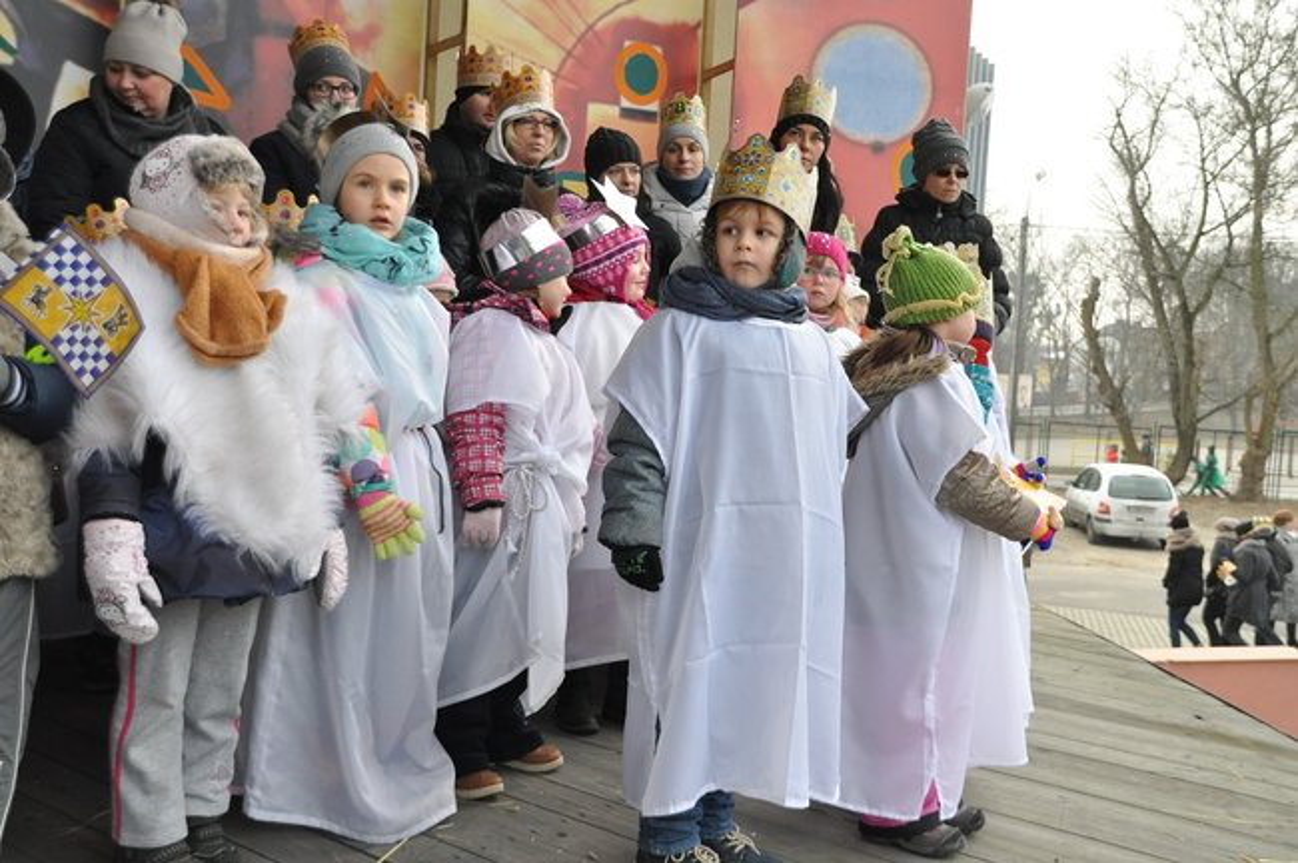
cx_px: 649
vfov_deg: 35.4
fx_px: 1351
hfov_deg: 51.3
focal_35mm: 38
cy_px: 432
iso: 1000
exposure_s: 1/1000
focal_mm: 25
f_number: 4
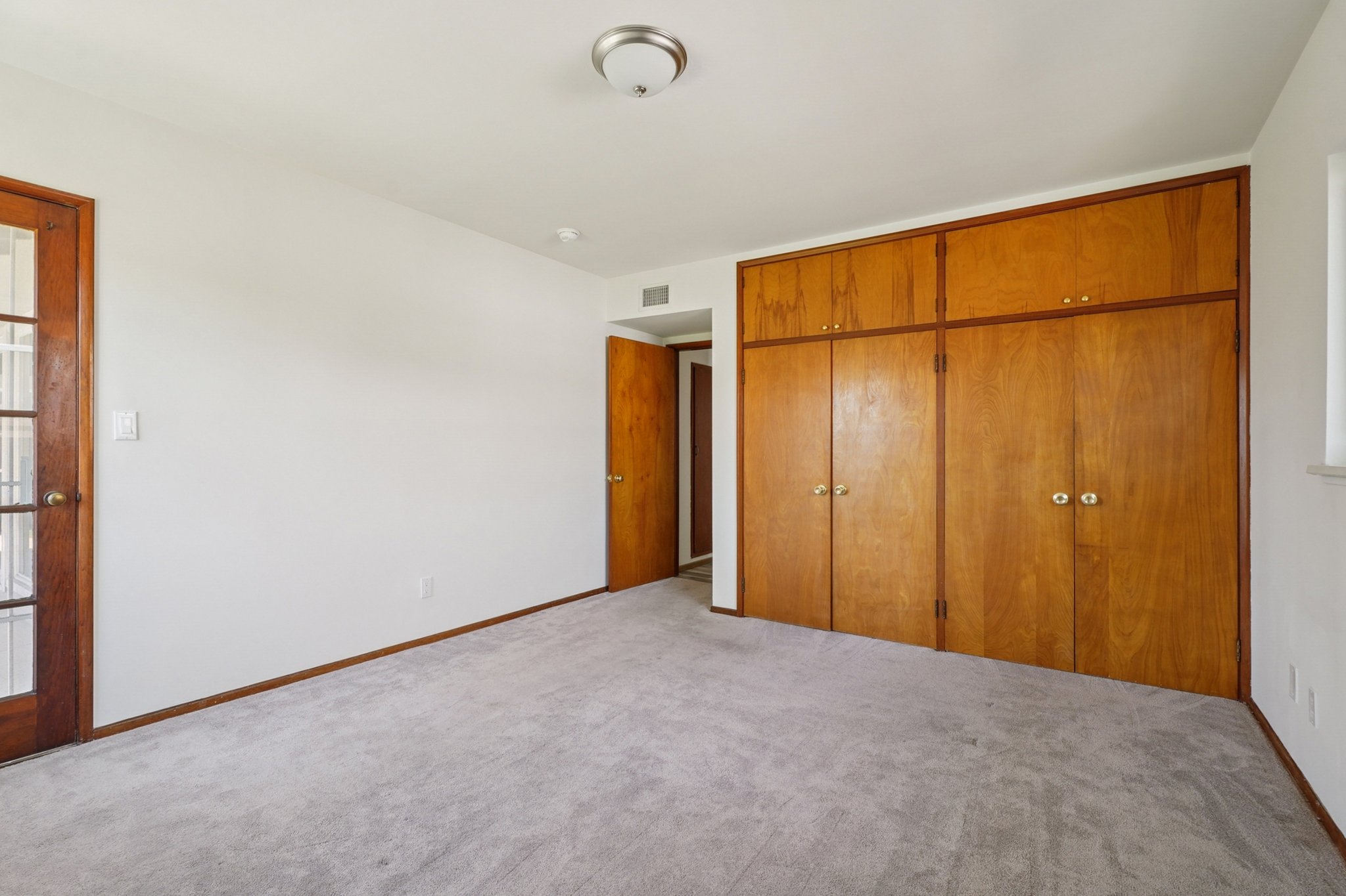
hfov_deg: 96.7
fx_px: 598
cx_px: 673
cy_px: 448
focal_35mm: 16
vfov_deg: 73.7
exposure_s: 1/20
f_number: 8
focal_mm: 16
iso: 400
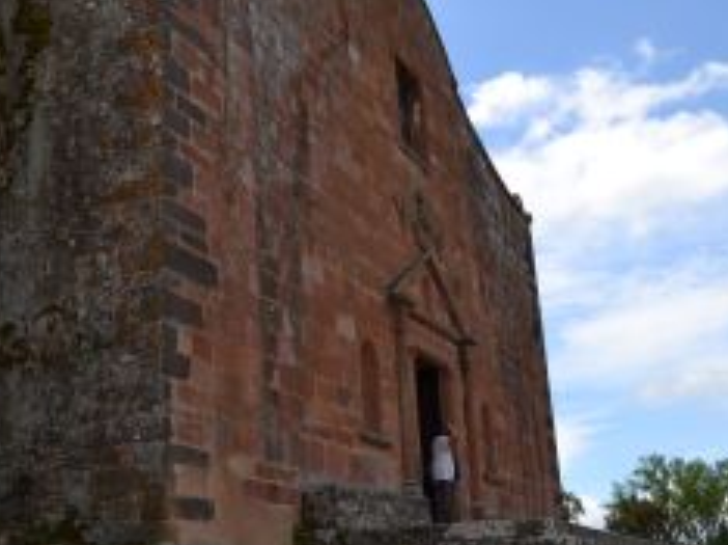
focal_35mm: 50
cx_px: 302
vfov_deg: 28.8
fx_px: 1050
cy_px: 165
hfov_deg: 38.1
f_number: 9
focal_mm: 18
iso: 100
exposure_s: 1/200
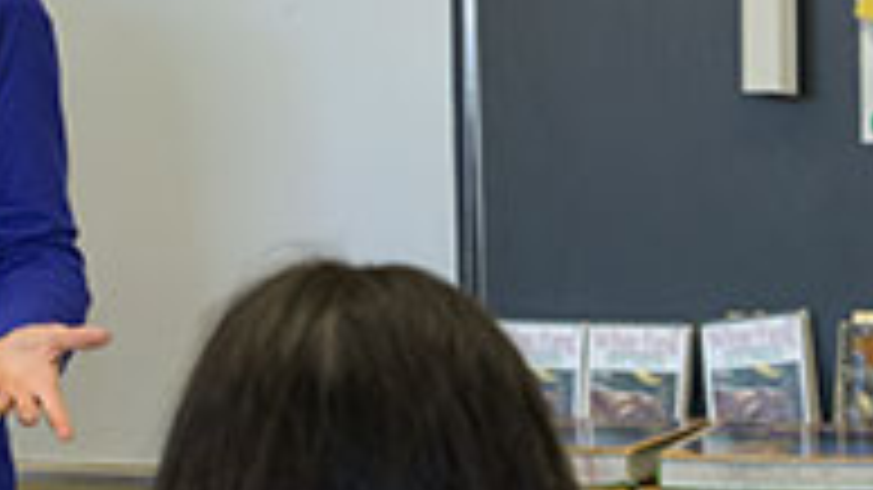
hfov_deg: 17.2
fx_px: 2754
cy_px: 290
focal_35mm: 119
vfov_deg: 10.2
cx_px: -194
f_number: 4.8
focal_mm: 38
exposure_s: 1/180
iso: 1250
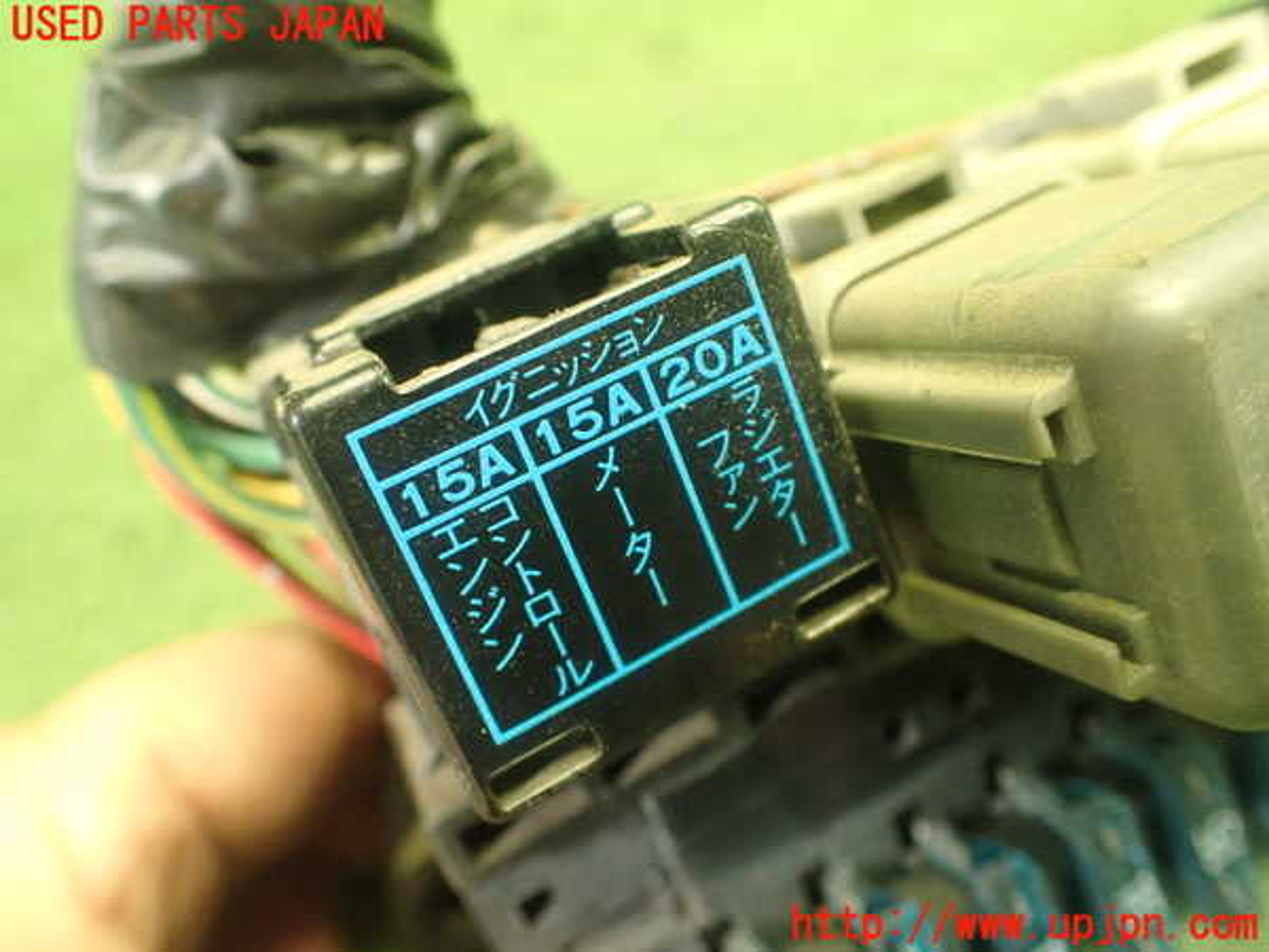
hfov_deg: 60.0
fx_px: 1100
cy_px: 476
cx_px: 634
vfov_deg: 46.8
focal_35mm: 30
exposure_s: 1/50
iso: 800
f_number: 2.3
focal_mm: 5.4
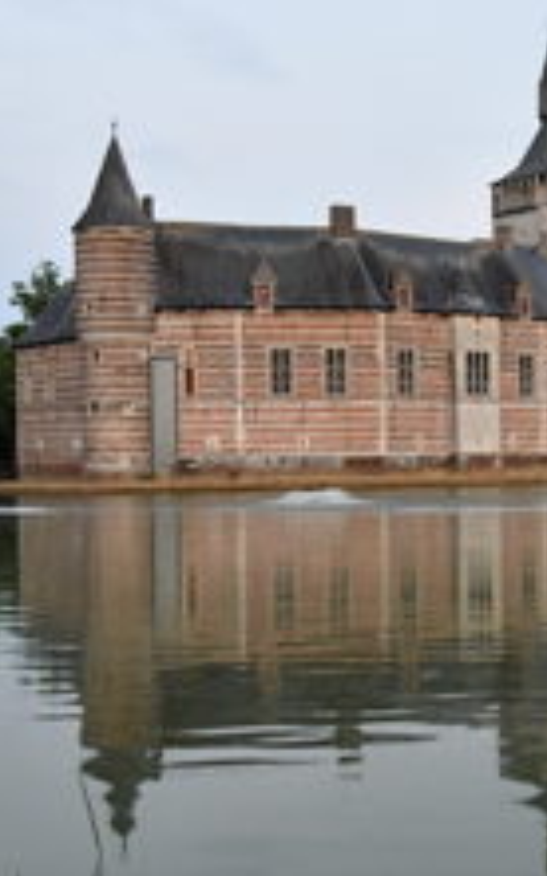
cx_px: 499
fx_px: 1456
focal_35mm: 61
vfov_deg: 33.5
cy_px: 462
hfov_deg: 20.8
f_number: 5.6
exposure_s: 1/80
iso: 3200
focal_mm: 22
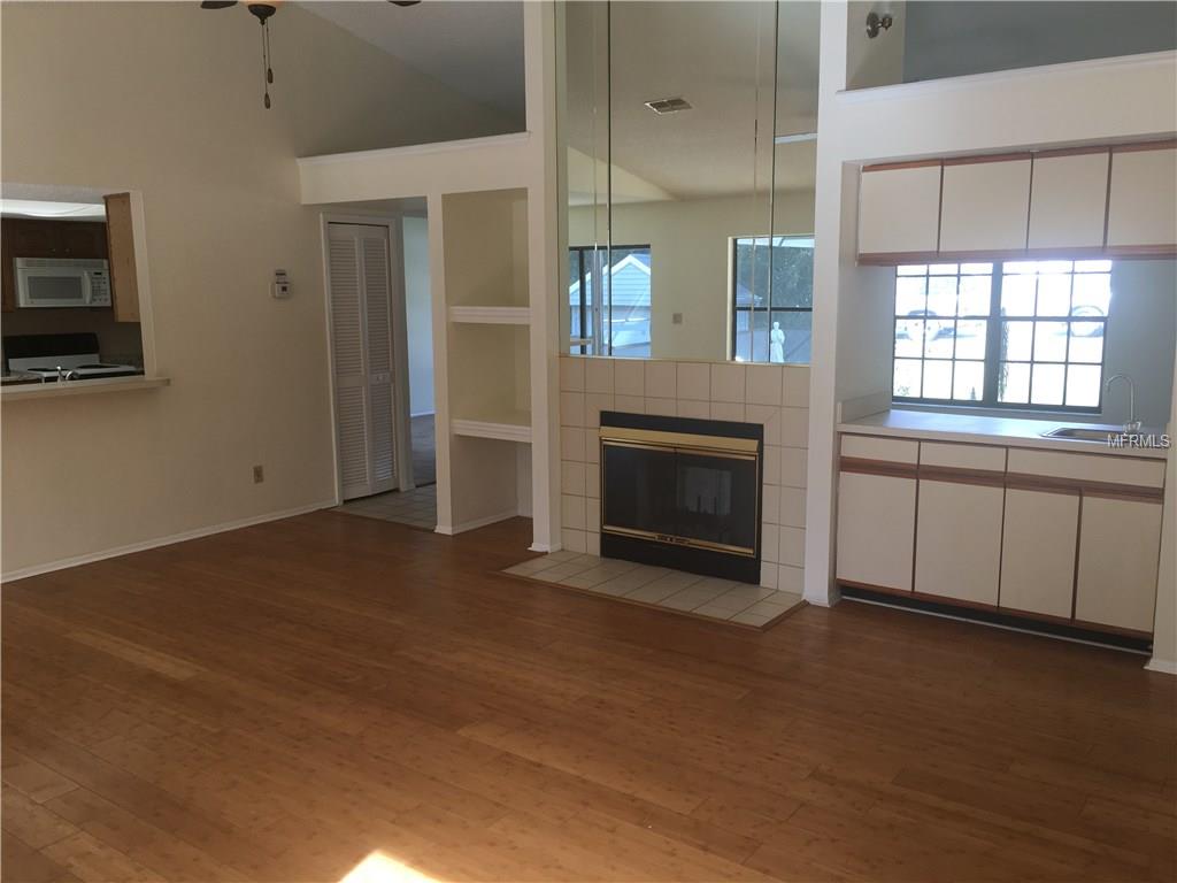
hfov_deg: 61.7
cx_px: 588
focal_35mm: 29
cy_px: 442
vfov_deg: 48.2
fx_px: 986
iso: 25
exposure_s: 1/60
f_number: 2.2
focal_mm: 4.15
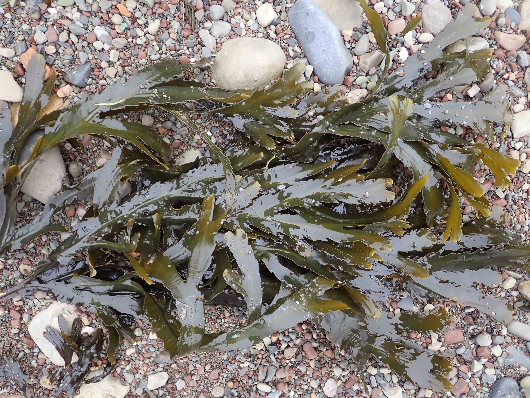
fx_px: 459
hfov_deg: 60.0
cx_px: 265
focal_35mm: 30
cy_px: 199
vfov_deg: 46.8
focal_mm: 5.5
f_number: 2.3
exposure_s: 1/60
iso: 200
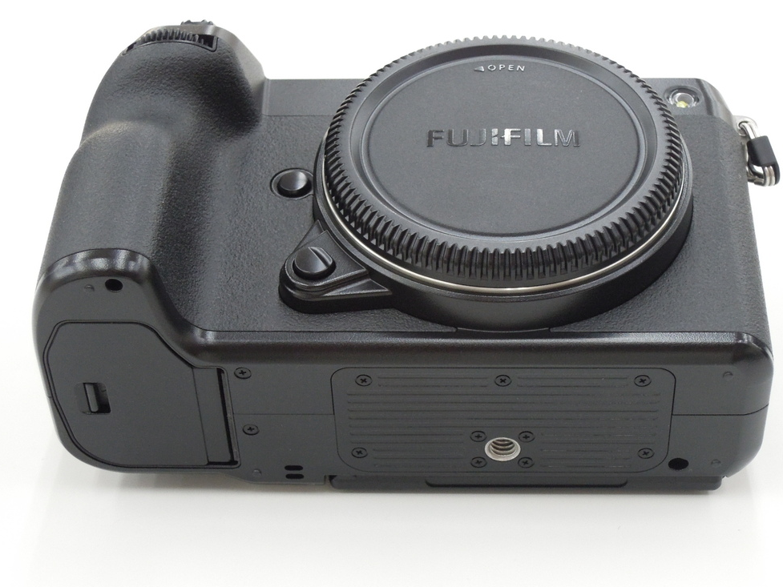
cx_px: 406
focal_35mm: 86
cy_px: 280
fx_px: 1946
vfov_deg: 17.2
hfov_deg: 22.8
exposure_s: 1/60
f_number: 4
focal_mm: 12.5
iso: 400
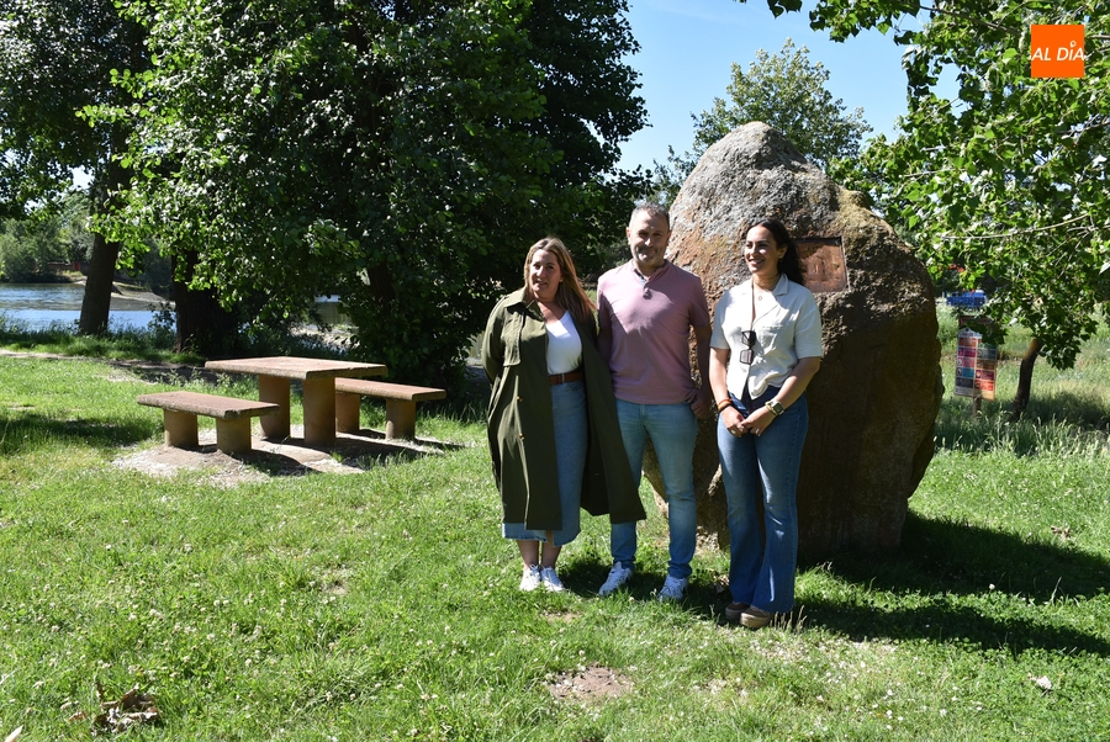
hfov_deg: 55.1
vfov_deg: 38.4
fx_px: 1065
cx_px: 555
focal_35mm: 34
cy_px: 371
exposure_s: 1/250
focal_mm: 23
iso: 200
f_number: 8
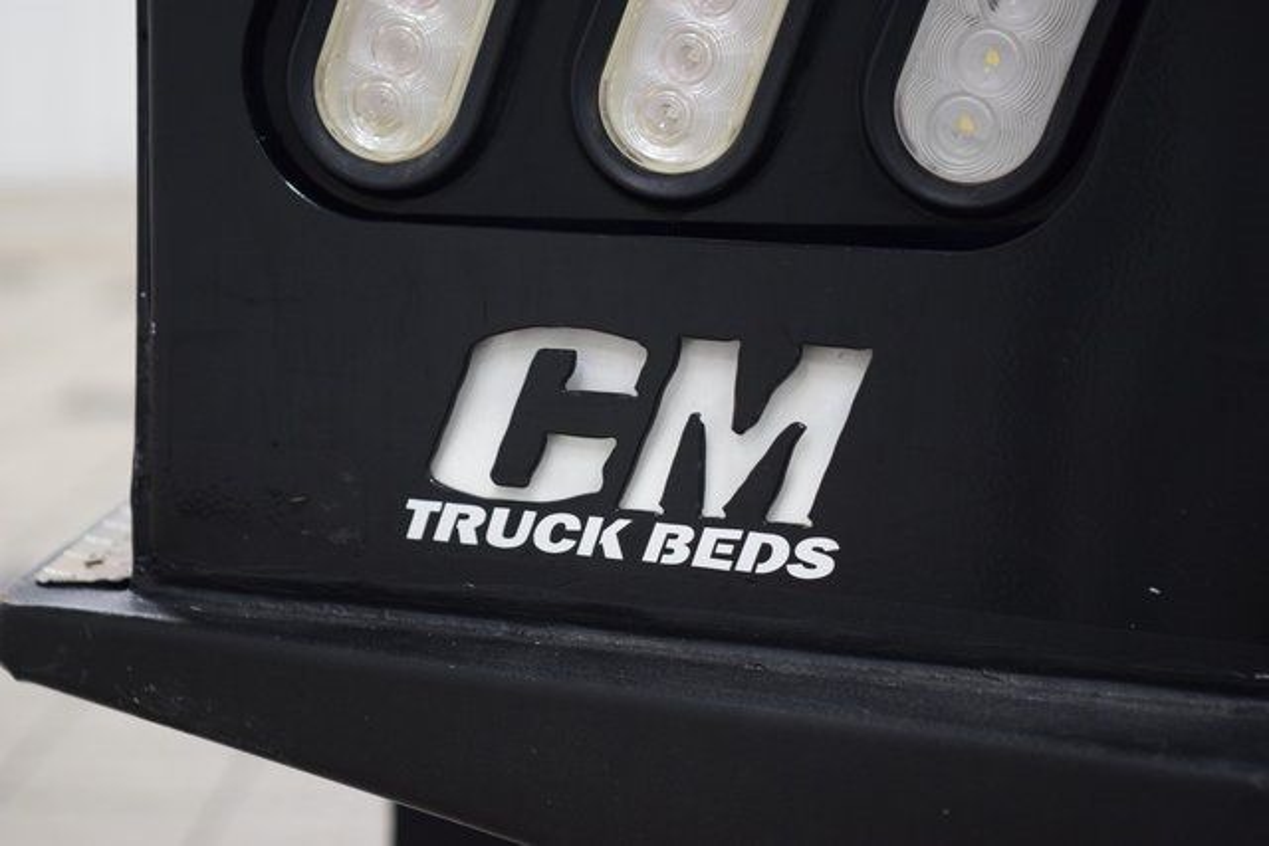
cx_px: 634
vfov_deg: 13.0
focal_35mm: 105
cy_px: 423
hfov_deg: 19.5
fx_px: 3702
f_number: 2.8
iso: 1600
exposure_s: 1/100
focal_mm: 70
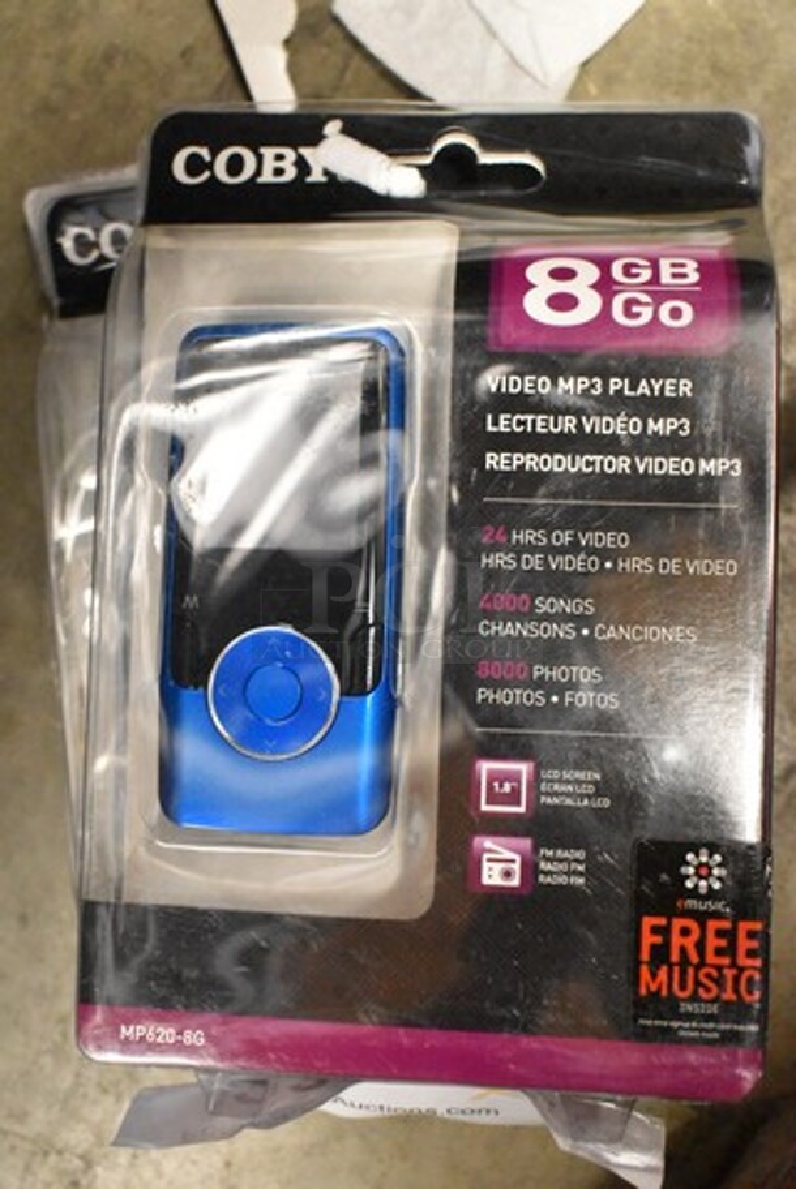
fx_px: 1241
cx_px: 398
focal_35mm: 38
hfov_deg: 35.6
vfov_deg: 51.2
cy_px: 594
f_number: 5.6
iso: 11400
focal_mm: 25
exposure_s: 1/125
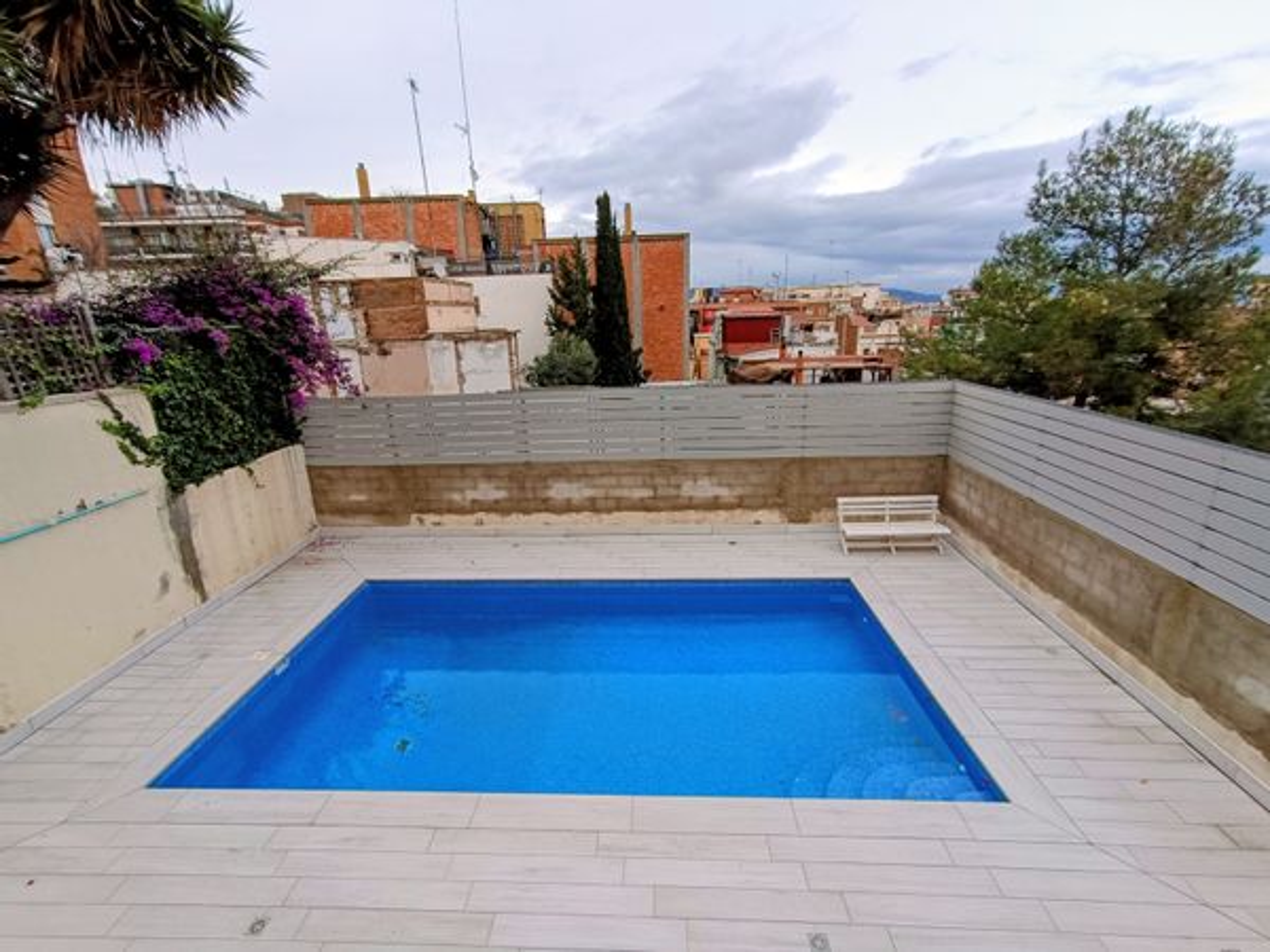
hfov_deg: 94.5
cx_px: 635
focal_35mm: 16
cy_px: 476
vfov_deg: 78.1
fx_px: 587
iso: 50
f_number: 2.2
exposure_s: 1/257
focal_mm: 1.66
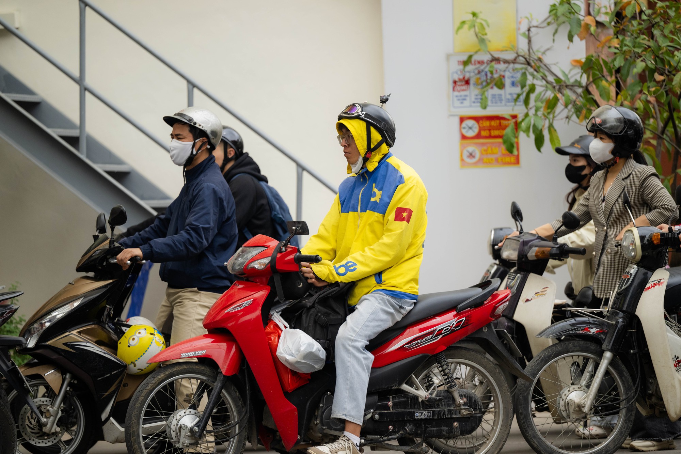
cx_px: 340
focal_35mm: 200
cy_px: 227
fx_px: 3783
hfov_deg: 10.3
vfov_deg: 6.9
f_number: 2.8
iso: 1000
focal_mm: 200
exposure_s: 1/800
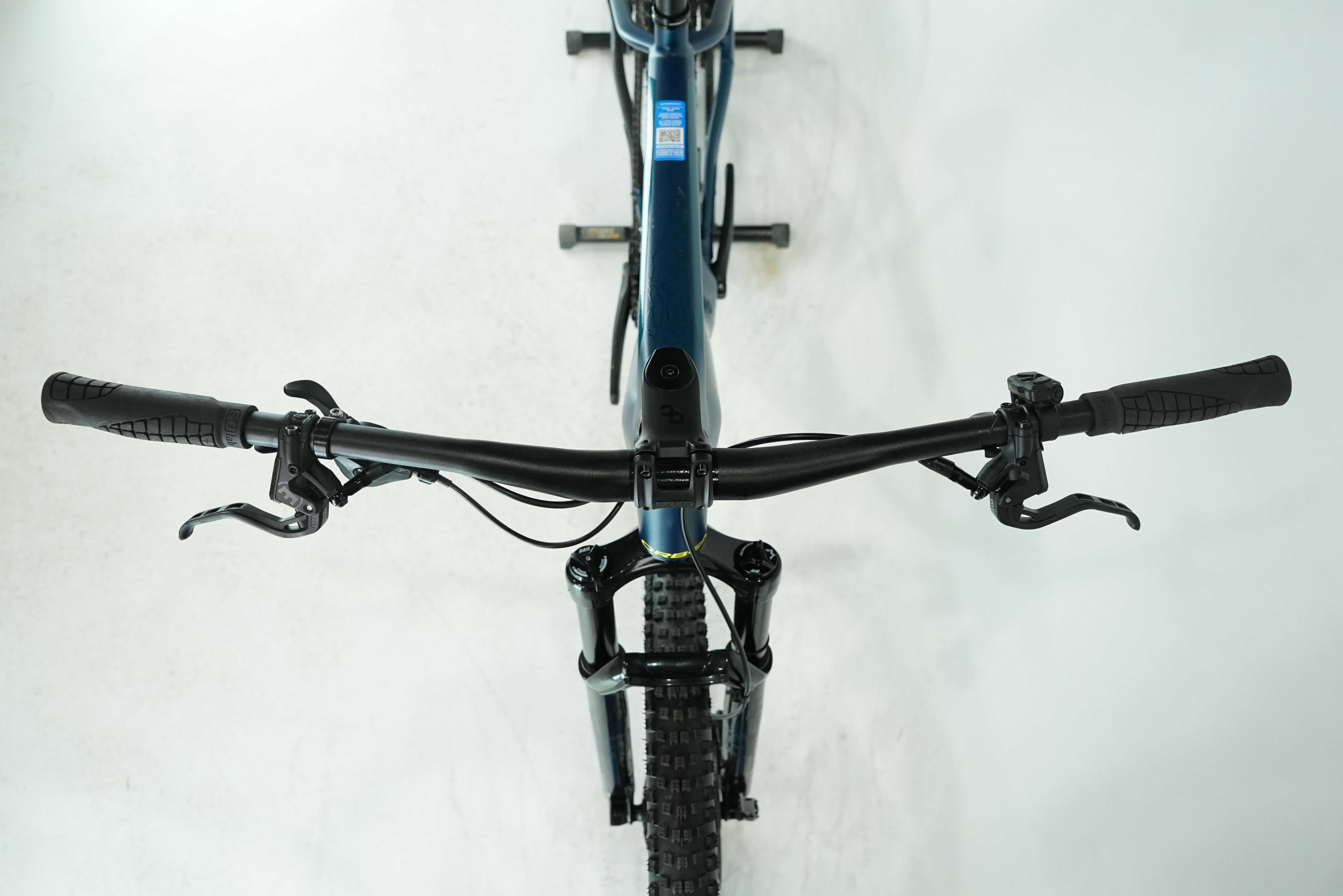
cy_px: 448
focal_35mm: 28
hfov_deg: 65.5
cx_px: 672
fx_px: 1044
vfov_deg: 46.4
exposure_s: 1/200
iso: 1600
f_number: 5.6
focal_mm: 28
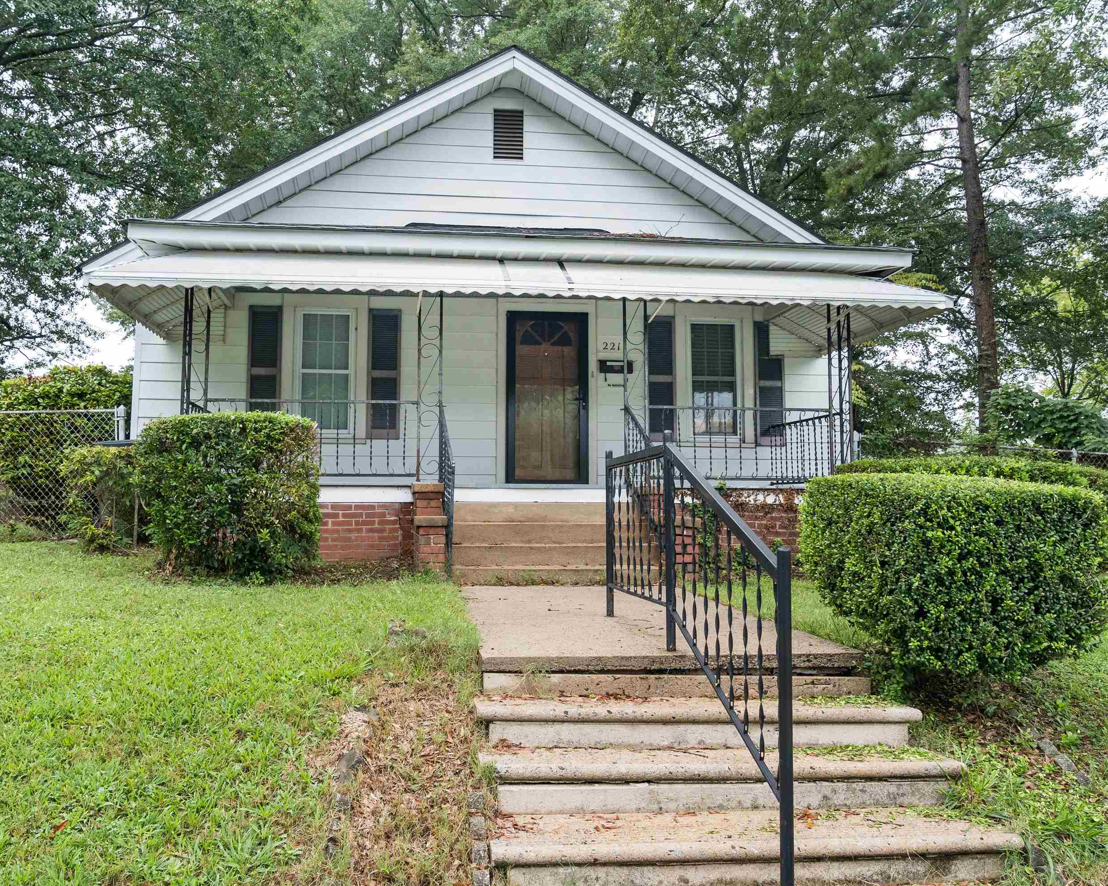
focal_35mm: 28
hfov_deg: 62.1
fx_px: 918
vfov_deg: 51.5
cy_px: 441
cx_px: 513
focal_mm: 24
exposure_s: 1/200
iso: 2000
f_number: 7.1
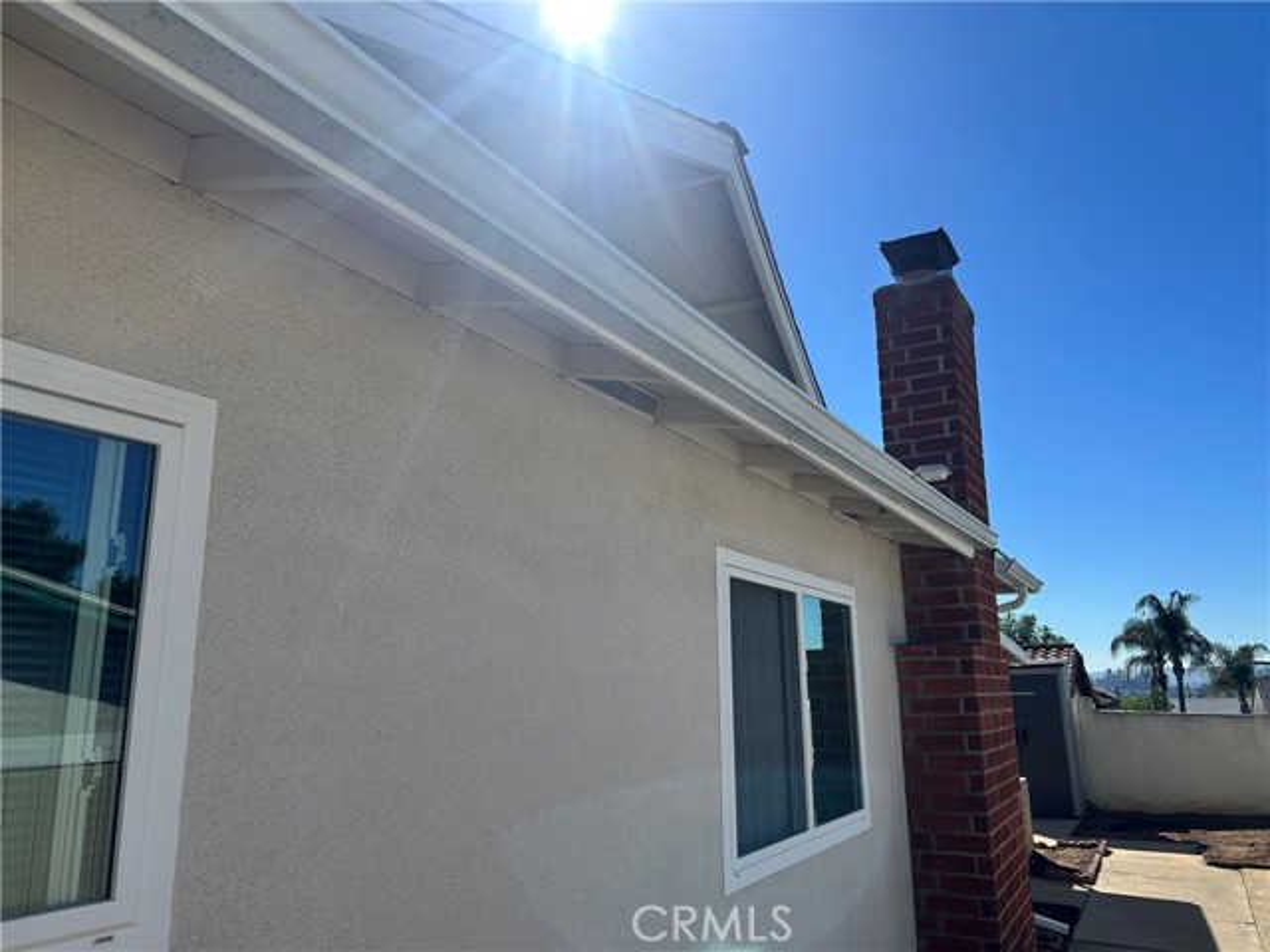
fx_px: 954
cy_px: 476
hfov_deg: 67.3
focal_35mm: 26
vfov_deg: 53.1
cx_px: 635
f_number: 1.5
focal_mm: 5.7
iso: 50
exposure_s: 1/6579
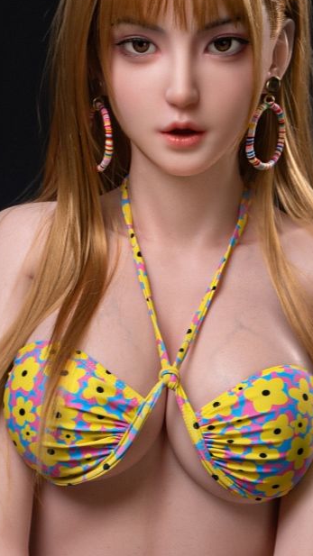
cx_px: 172
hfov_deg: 14.4
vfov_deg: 25.3
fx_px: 1240
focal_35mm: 84
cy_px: 248
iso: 50
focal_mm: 55
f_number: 5.6
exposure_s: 1/60
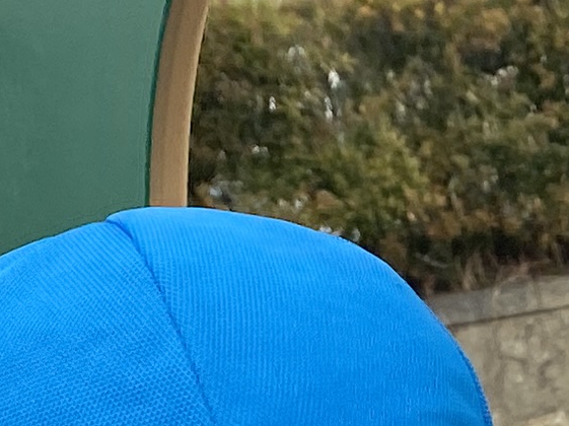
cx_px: 777
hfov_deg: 10.3
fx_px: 3072
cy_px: 1194
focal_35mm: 187
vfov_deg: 7.2
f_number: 1.8
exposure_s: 1/504
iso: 32
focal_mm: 4.25
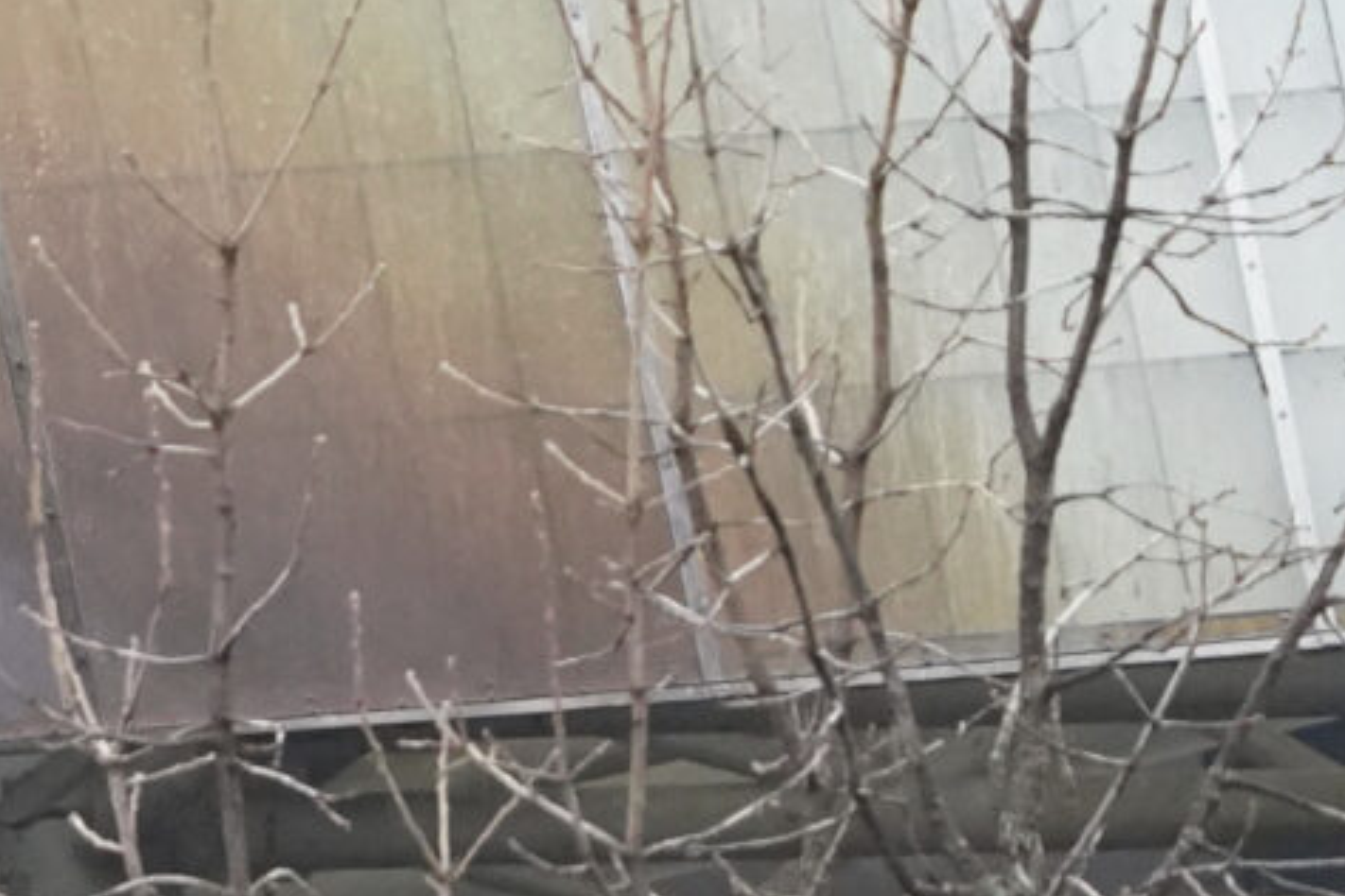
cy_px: 1439
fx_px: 72475
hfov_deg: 1.1
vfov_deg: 0.7
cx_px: -528
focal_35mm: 1940
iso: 6400
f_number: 9
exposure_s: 1/640
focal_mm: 359
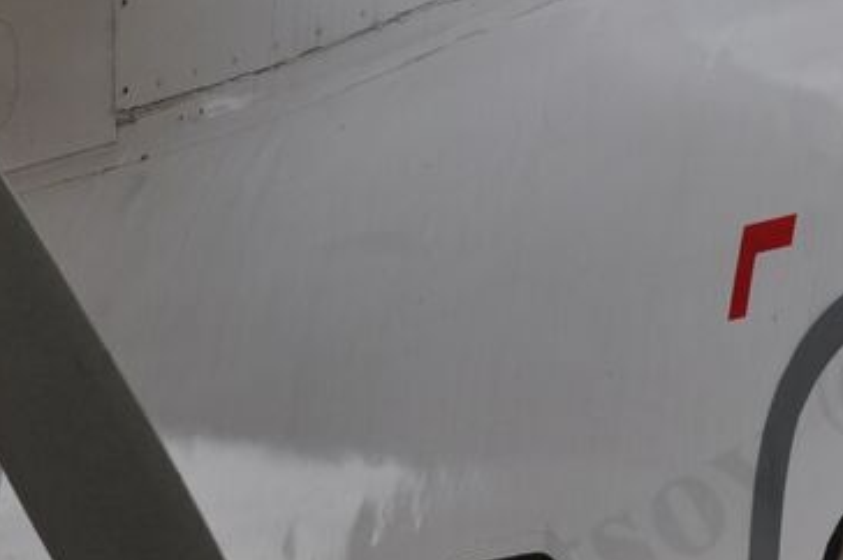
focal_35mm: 369
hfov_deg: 5.6
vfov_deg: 3.7
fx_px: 8633
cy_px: 900
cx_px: -25
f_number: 8
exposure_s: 1/200
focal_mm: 70
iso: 200
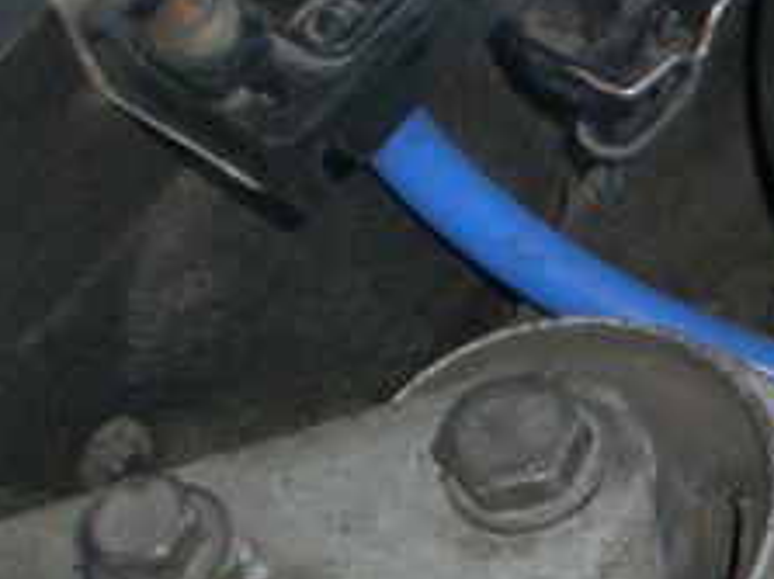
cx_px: 989
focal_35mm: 109
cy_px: 426
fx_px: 2436
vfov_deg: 13.5
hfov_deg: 17.1
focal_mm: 6.3
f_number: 3.1
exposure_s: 1/60
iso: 50
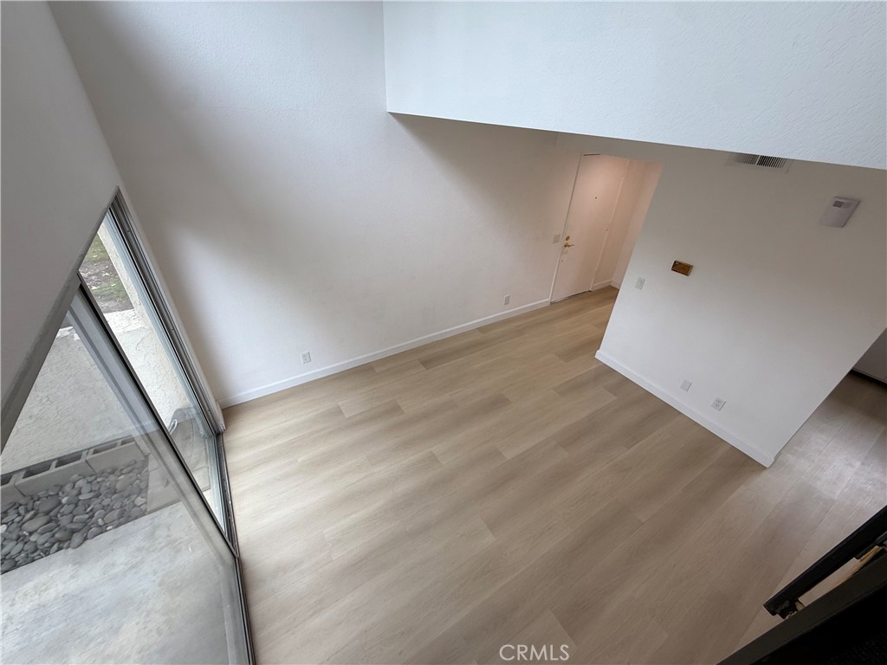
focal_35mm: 14
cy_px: 332
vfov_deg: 85.7
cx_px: 444
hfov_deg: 102.1
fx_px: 359
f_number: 2.2
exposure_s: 1/120
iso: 50
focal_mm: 2.22
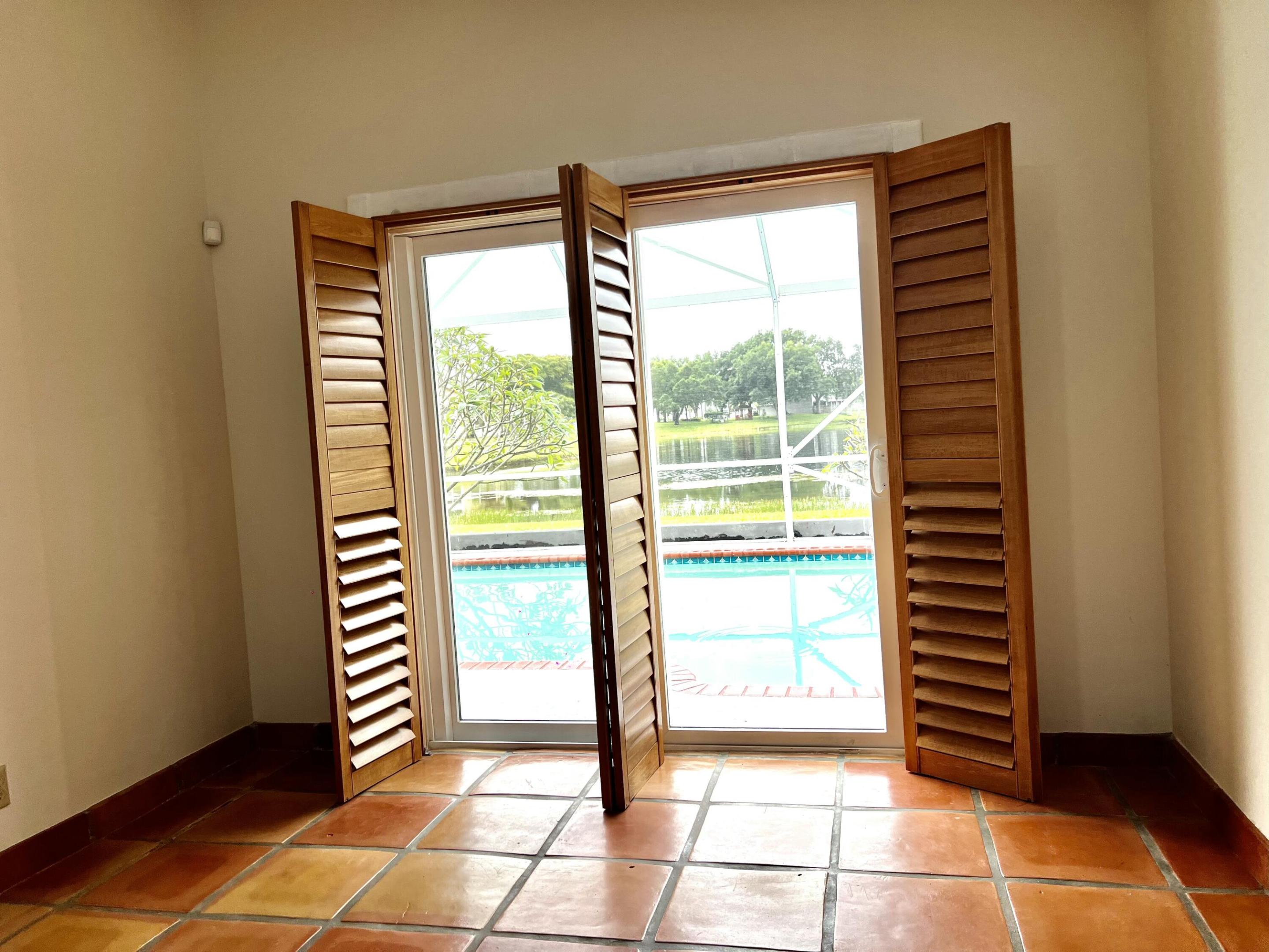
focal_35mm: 26
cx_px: 634
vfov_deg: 53.1
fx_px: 953
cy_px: 476
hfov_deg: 67.3
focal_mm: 5.7
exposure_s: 1/414
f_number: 1.5
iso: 50
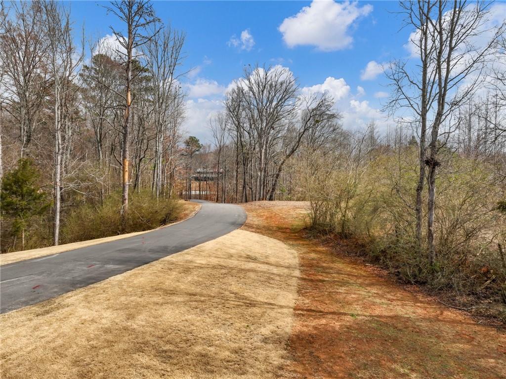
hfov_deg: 71.6
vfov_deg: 56.8
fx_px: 351
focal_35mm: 24
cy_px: 190
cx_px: 253
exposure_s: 1/320
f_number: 8
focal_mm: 12.29
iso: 100
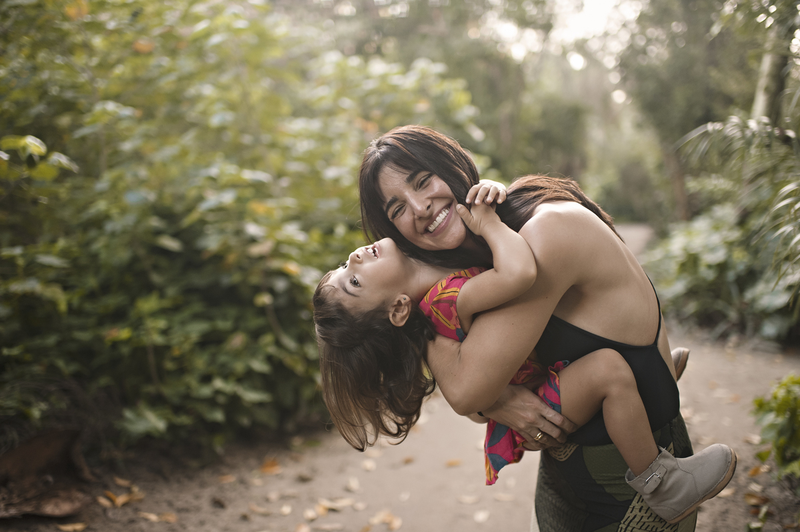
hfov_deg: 54.5
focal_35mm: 35
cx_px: 400
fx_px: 777
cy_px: 266
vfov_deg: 37.8
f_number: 1.8
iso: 800
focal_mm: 35
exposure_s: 1/640
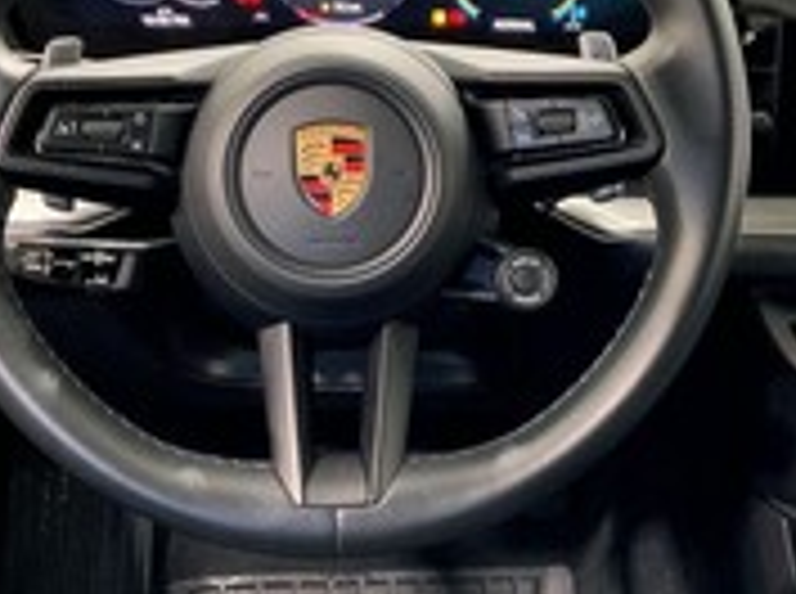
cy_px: 232
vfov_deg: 21.2
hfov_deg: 28.2
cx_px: 450
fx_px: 1583
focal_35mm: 69
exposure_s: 1/50
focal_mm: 3
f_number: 1.8
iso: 64
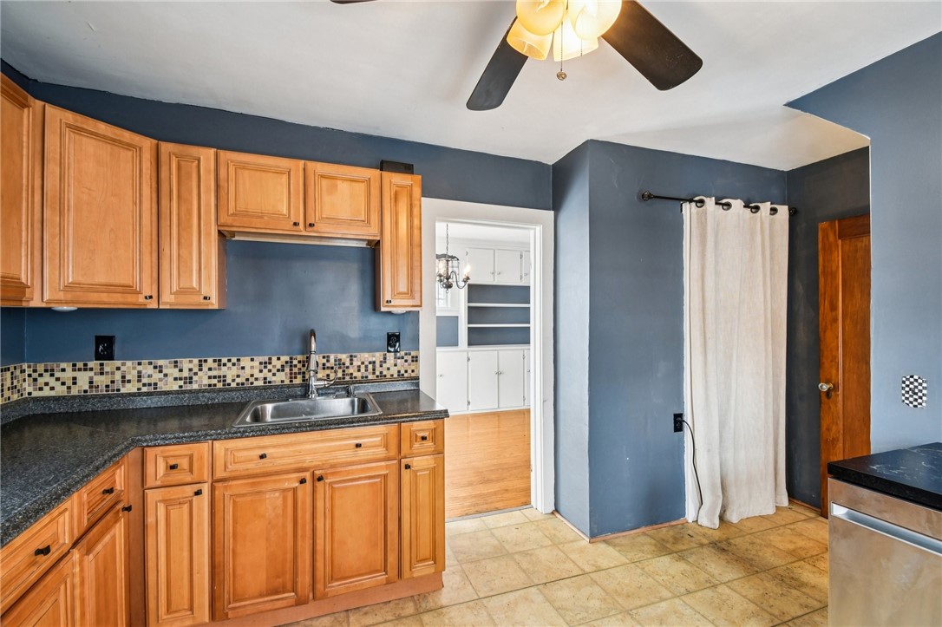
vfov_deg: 77.3
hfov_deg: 100.4
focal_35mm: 15
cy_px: 314
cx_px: 471
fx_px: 392
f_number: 8
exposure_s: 1/8
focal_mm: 10
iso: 400
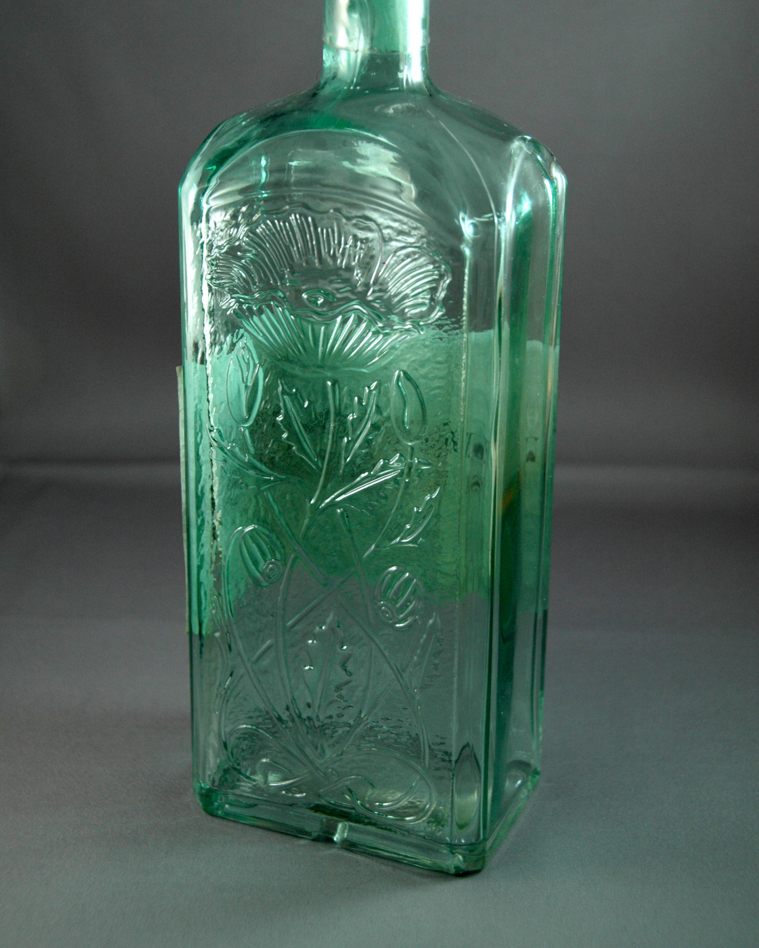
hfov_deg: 23.5
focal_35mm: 65
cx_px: 381
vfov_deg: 29.1
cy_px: 377
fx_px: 1825
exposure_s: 1/50
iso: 400
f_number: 4.5
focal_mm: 38
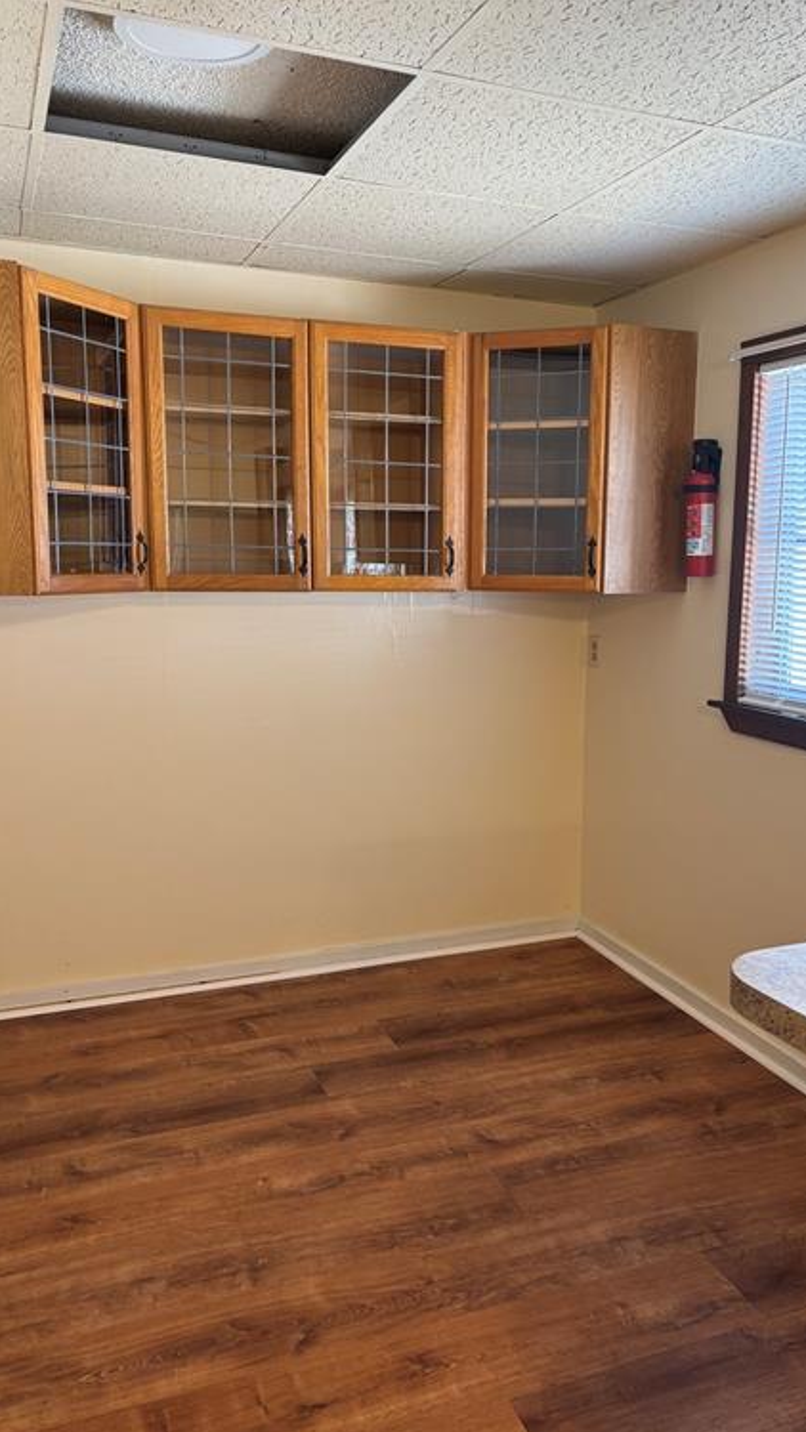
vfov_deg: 66.1
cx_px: 453
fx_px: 1102
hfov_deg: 40.1
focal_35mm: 29
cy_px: 729
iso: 100
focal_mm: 5.96
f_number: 1.6
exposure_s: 1/60
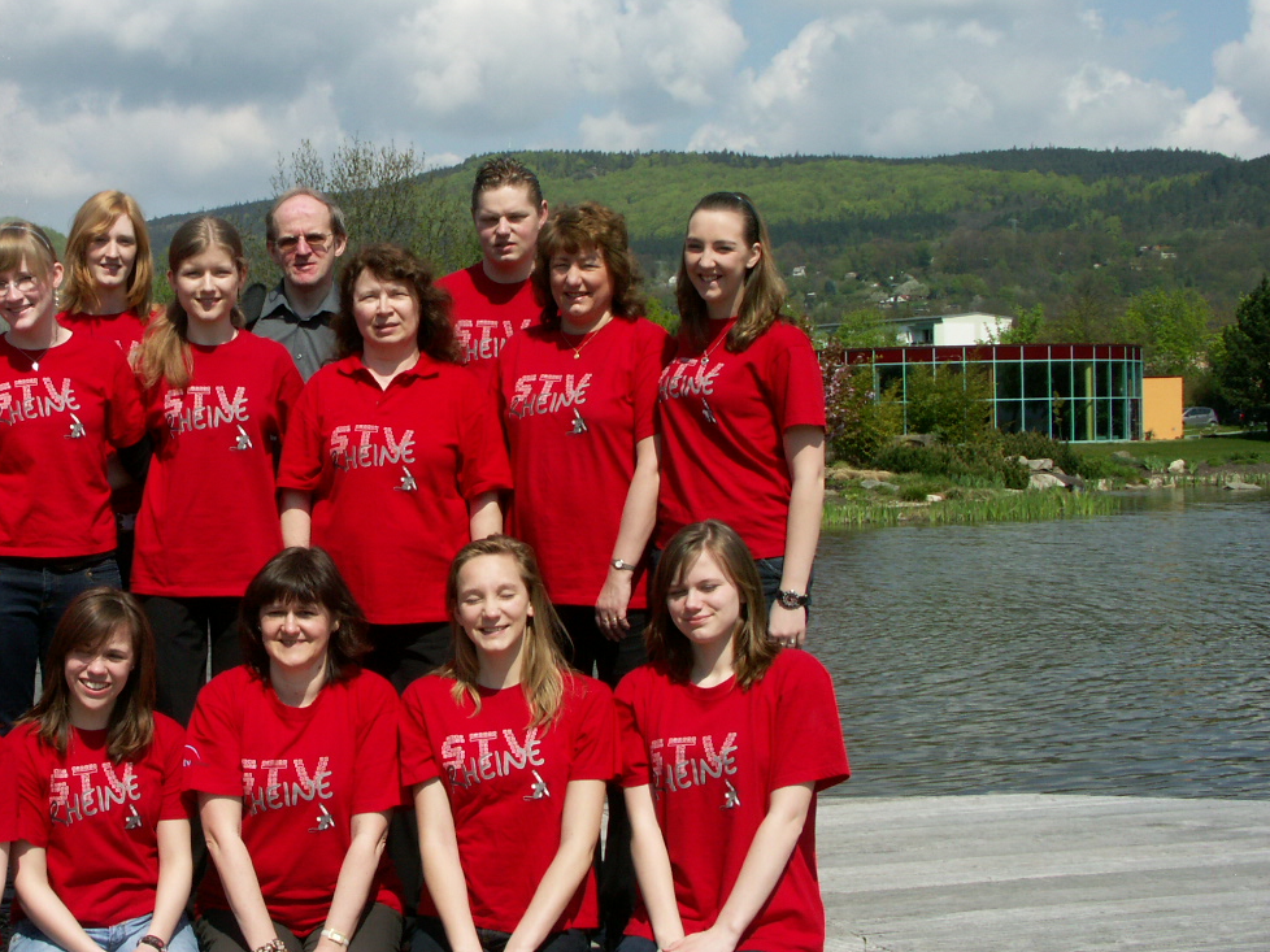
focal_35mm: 54
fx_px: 1981
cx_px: 252
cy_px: 461
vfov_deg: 27.0
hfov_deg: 34.5
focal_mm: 8.57
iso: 64
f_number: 8
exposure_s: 1/320
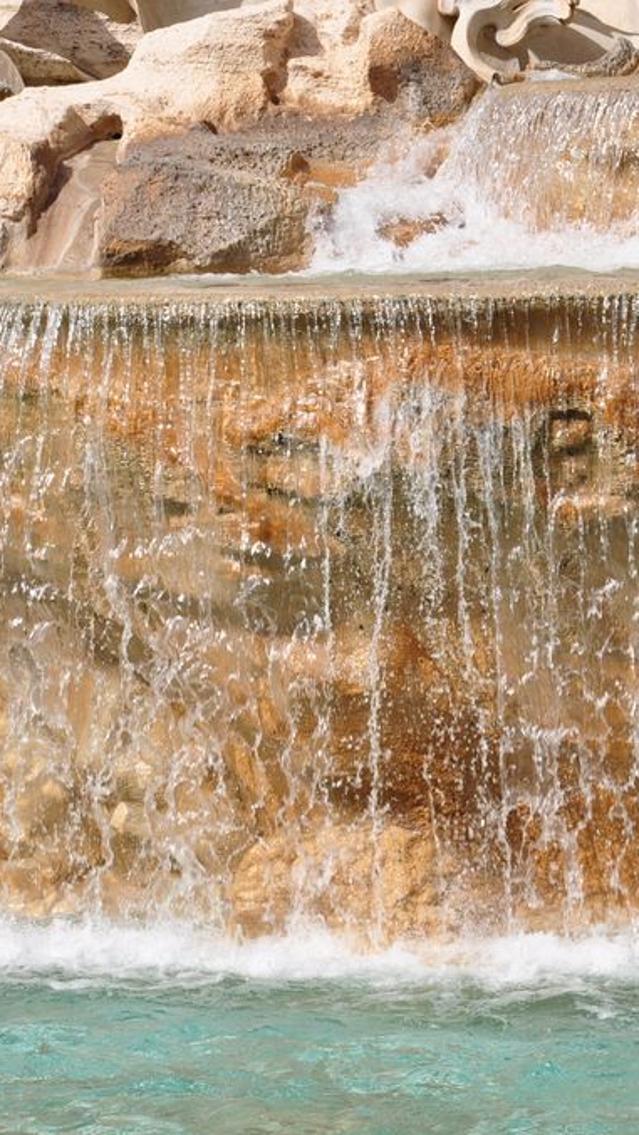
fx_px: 5721
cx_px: 451
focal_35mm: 190
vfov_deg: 11.3
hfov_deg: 6.4
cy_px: 568
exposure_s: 1/400
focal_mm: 80
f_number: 11
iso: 200
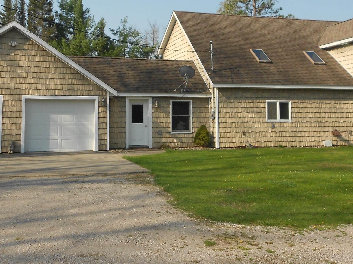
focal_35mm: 45
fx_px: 459
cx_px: 174
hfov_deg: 42.1
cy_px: 73
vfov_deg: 31.7
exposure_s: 1/800
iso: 80
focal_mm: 4.6
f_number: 3.2
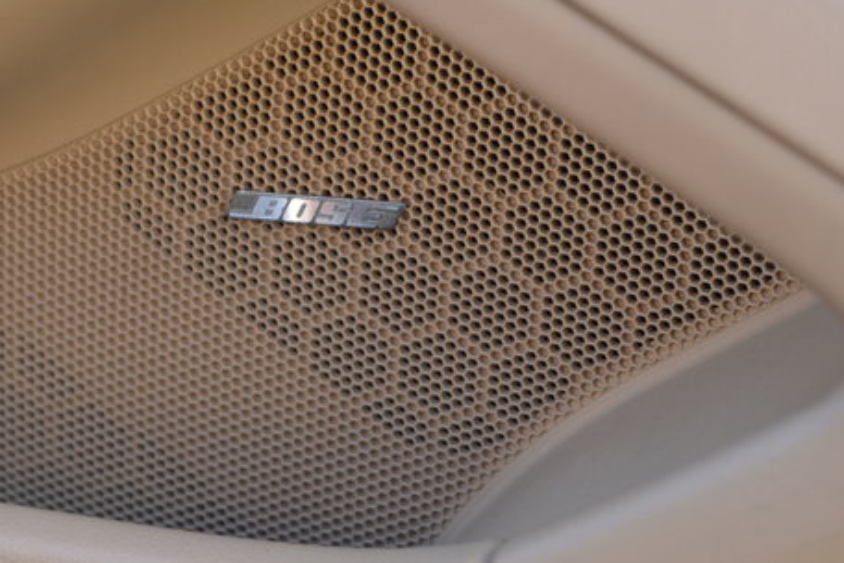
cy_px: 227
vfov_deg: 9.9
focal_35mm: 139
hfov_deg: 14.7
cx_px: 281
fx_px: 3255
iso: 320
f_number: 5.6
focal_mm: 55
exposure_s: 1/125
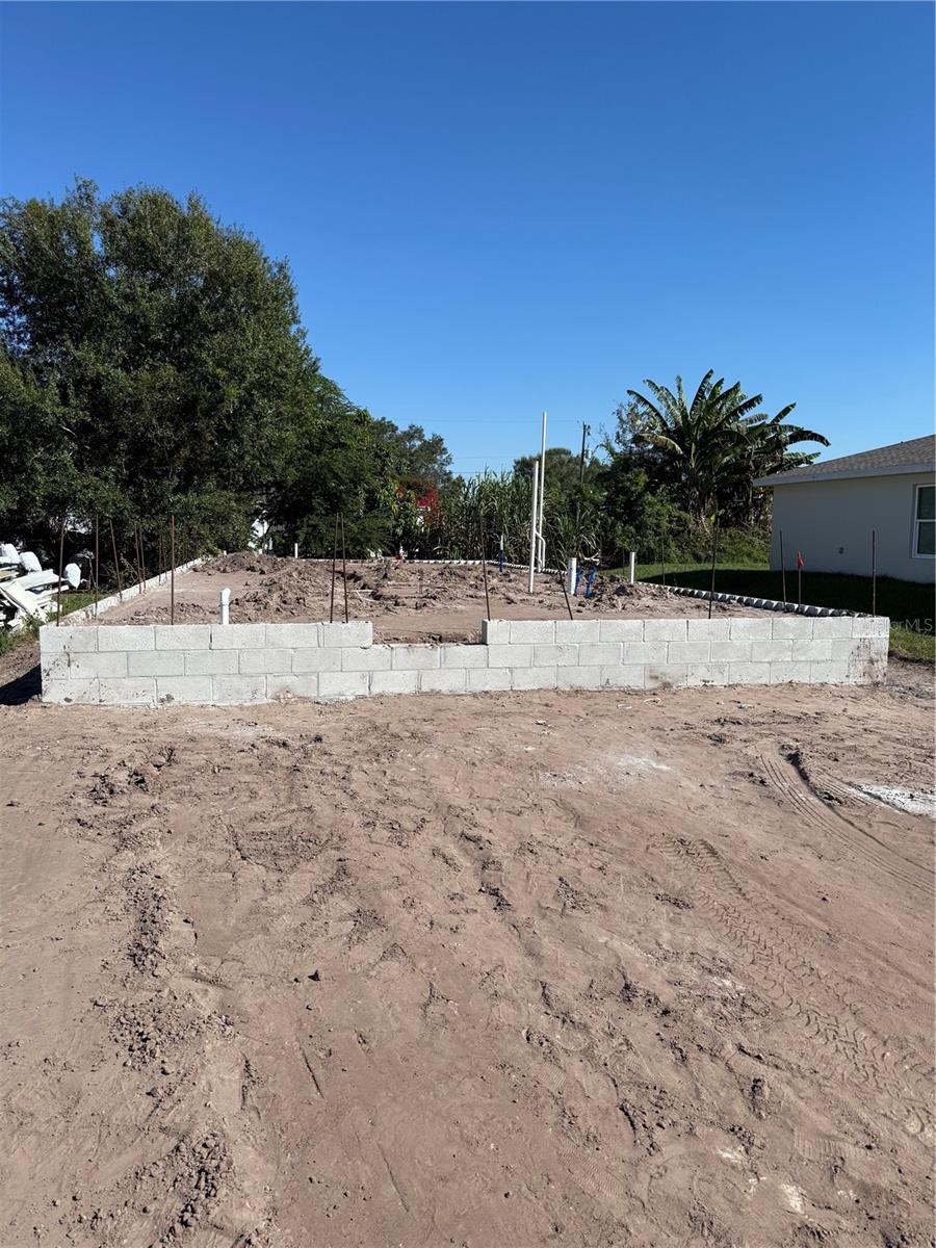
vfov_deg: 71.6
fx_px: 865
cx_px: 468
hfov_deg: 56.8
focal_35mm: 24
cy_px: 624
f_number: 1.78
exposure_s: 1/5319
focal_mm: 6.76
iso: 80
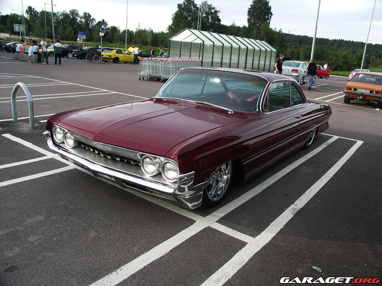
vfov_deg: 48.2
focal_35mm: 29
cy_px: 143
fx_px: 320
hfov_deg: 61.7
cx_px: 191
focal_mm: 7.6
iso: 50
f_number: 3.2
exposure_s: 1/80
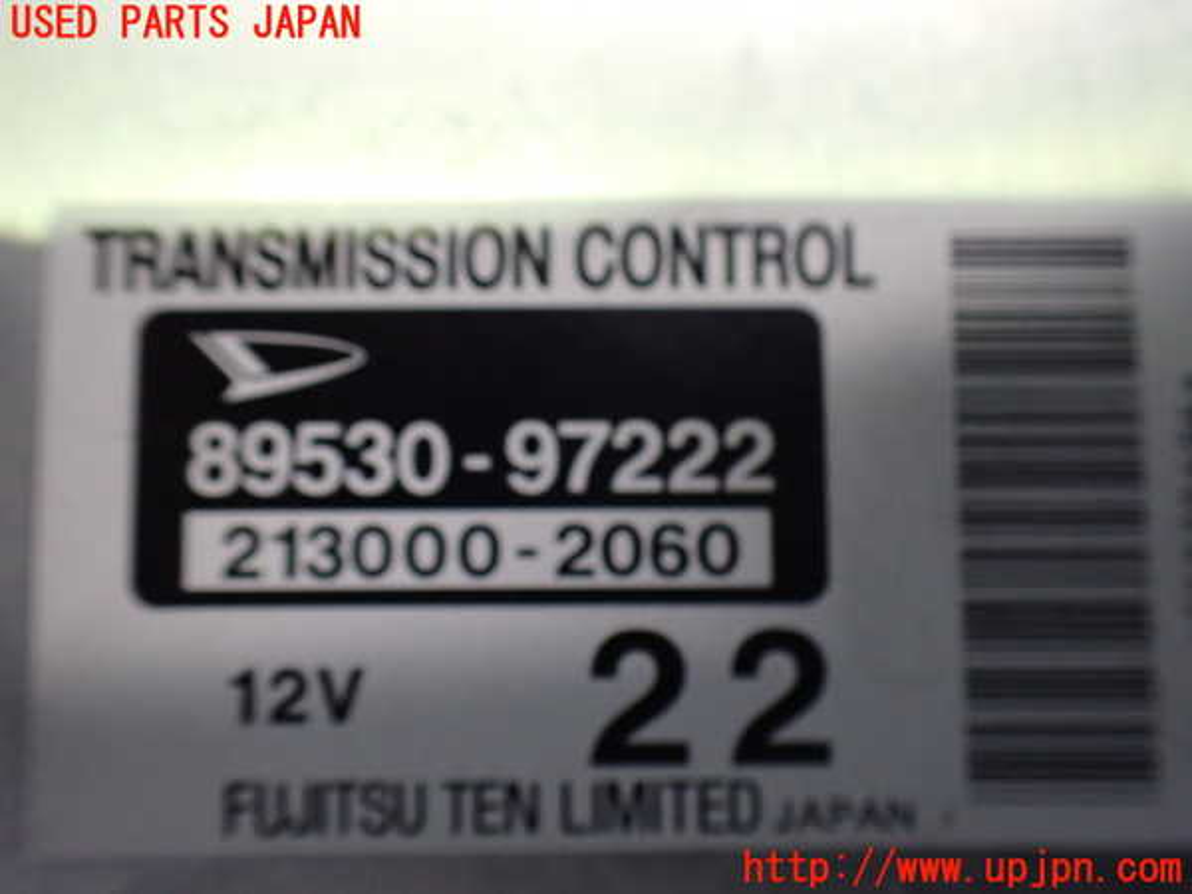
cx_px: 596
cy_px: 447
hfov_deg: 60.0
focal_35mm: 30
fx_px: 1033
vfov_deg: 46.8
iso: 800
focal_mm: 5.4
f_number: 2.3
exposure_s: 1/80
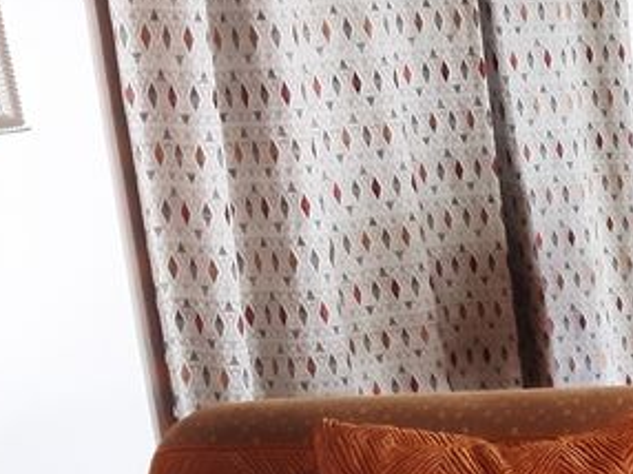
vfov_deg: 14.9
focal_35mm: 91
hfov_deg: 19.3
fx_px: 1663
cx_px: 899
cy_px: 744
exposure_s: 1/25
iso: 200
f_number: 1.7
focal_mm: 3.92
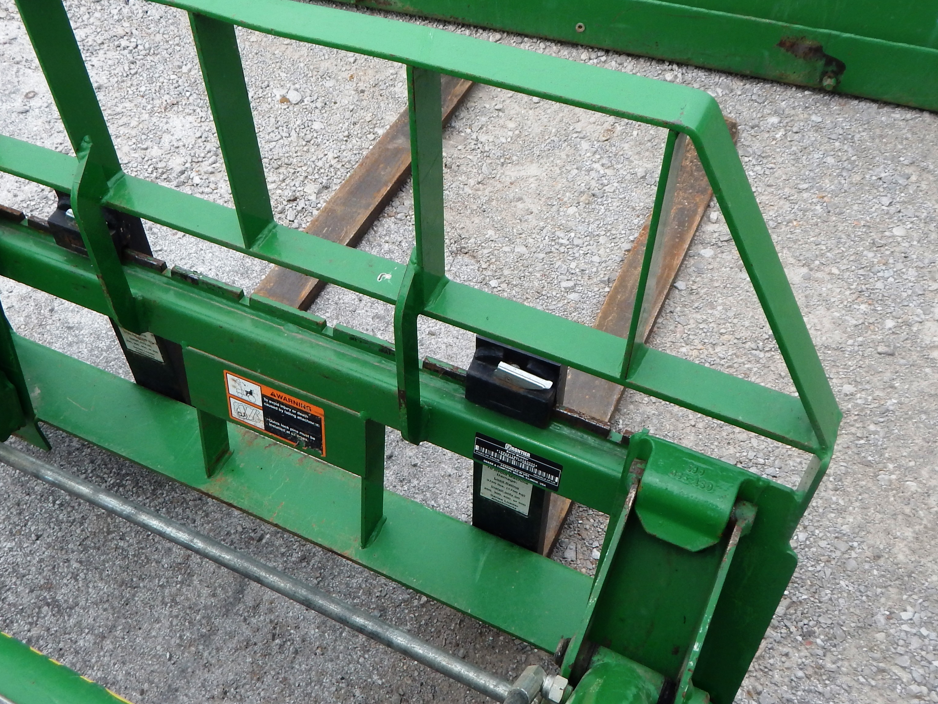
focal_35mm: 33
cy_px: 287
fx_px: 894
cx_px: 438
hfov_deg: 55.3
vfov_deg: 42.8
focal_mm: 4
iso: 125
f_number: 3
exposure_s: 1/800
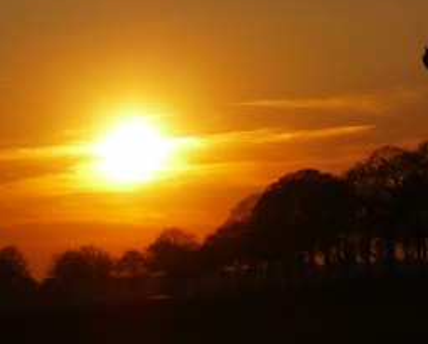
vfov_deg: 6.9
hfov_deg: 8.6
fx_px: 2842
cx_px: 341
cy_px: -11
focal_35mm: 224
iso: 100
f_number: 14
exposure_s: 1/200
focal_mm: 17
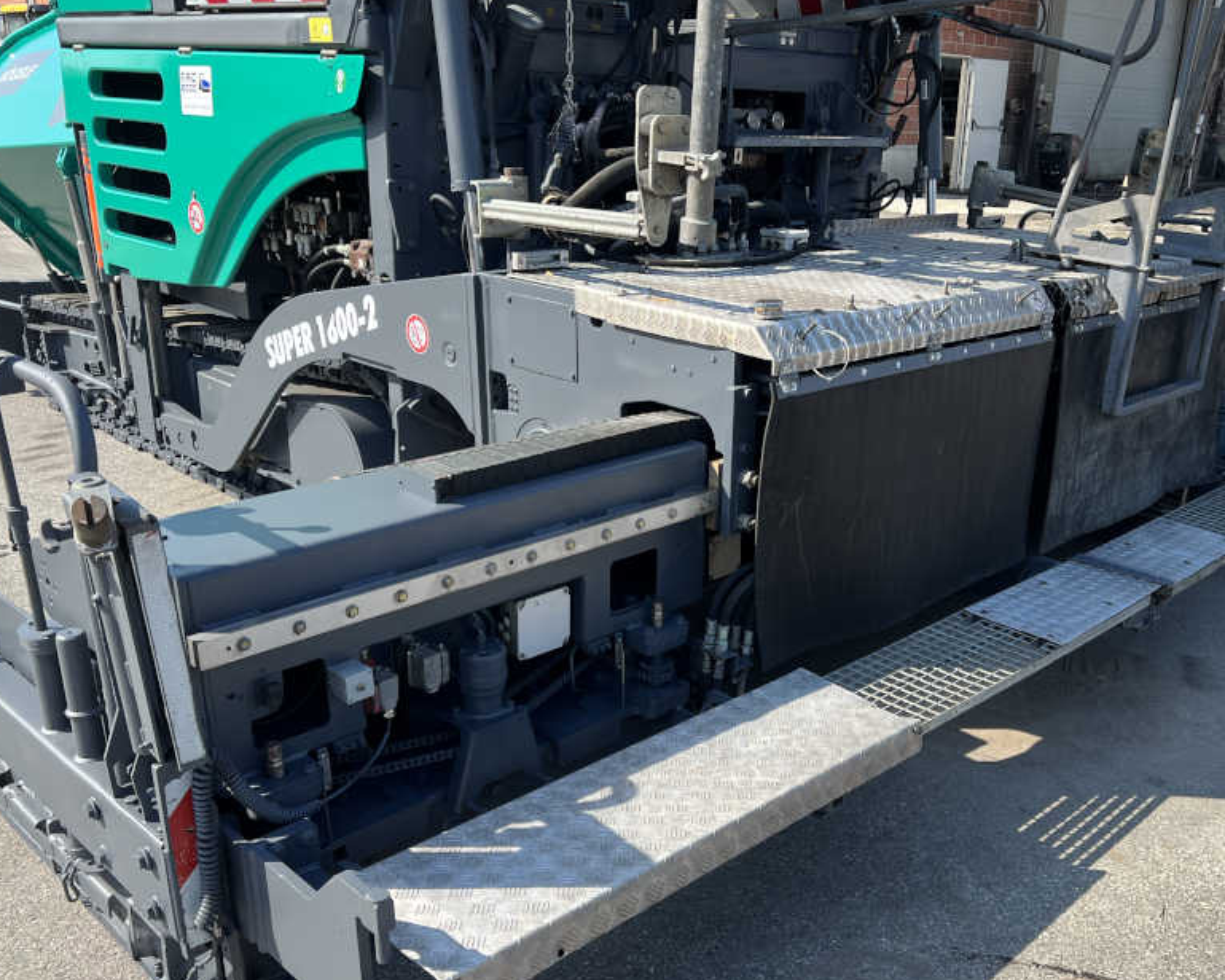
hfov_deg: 53.9
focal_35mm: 33
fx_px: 1196
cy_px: 567
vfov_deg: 44.4
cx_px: 722
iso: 50
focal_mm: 5.7
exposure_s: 1/1412
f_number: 1.5
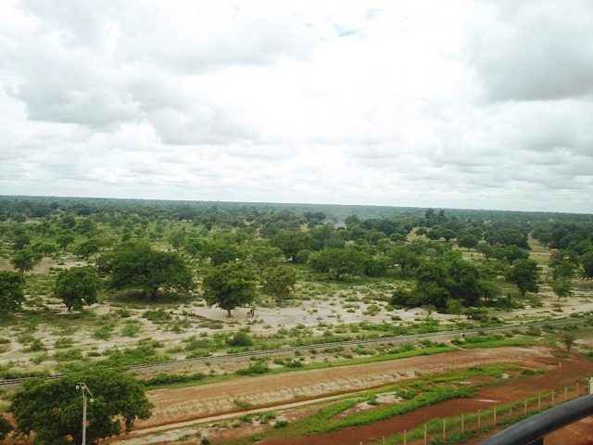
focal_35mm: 38
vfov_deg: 37.7
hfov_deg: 49.0
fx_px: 651
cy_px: 222
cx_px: 296
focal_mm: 6.3
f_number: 4.5
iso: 80
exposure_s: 1/500
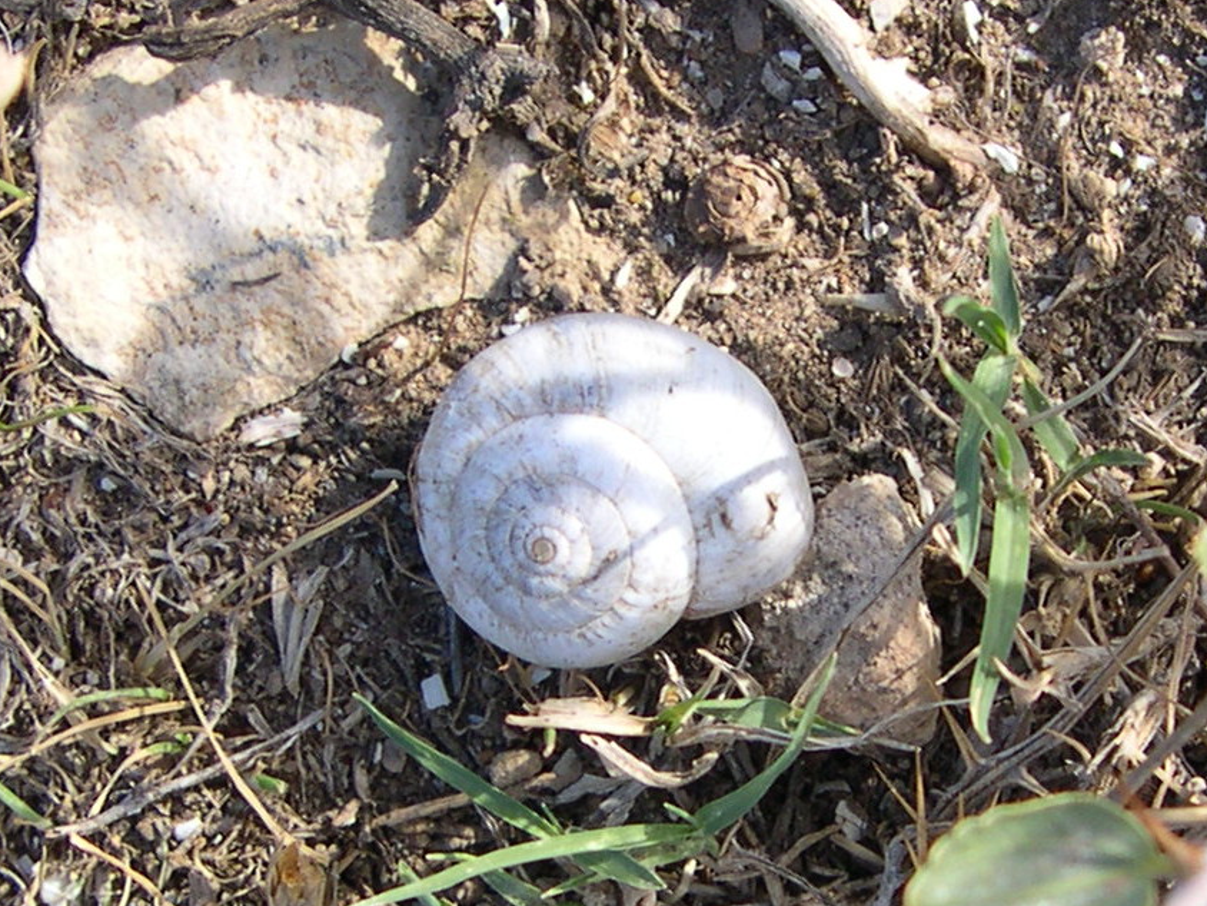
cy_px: 507
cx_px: 561
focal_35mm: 45
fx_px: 1569
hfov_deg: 42.1
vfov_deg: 32.1
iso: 100
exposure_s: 1/475
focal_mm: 8
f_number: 2.8
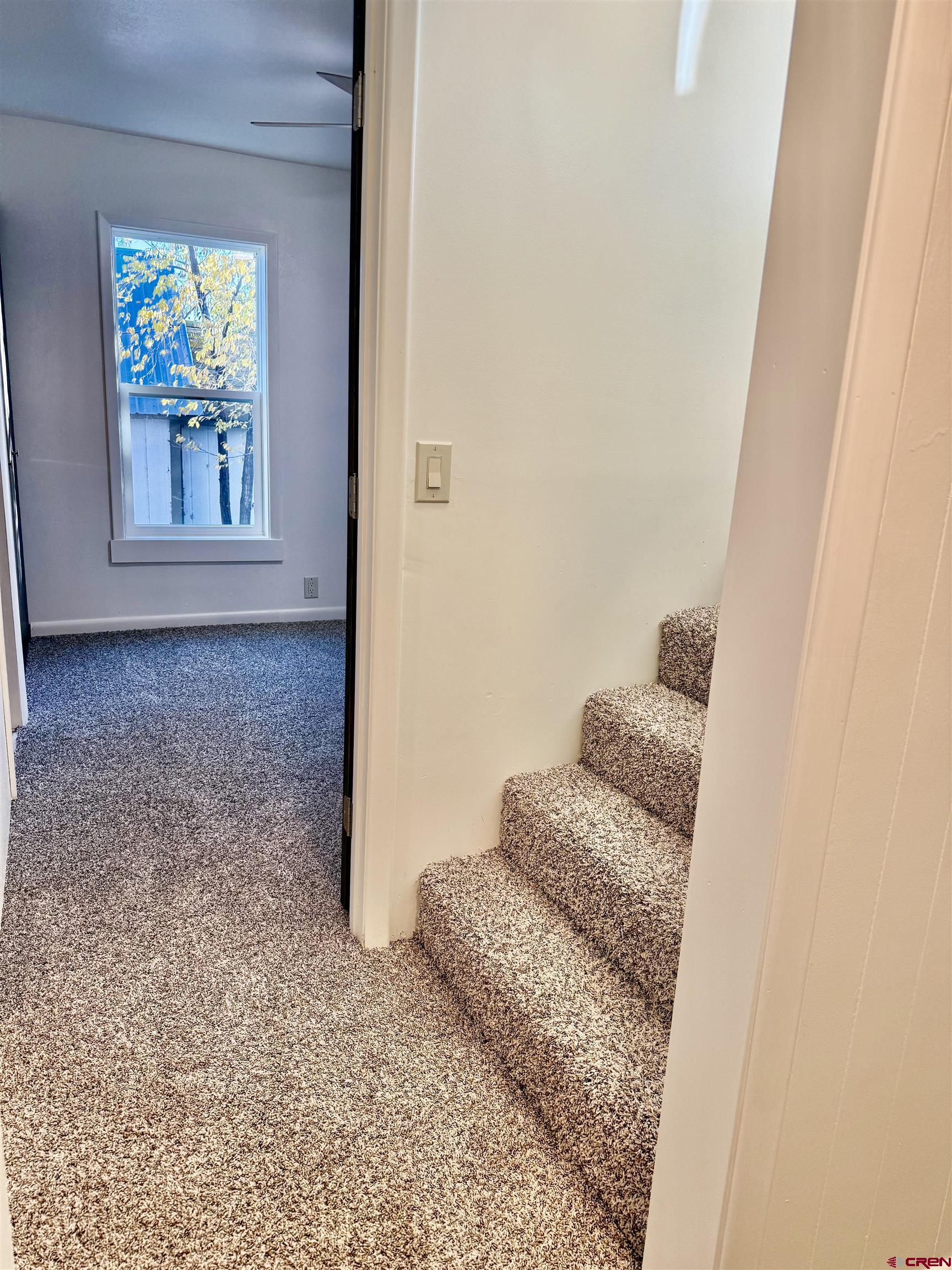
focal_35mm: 24
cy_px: 635
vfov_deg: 71.6
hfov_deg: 56.8
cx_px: 476
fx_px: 880
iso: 100
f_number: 1.78
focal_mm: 6.76
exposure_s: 1/127
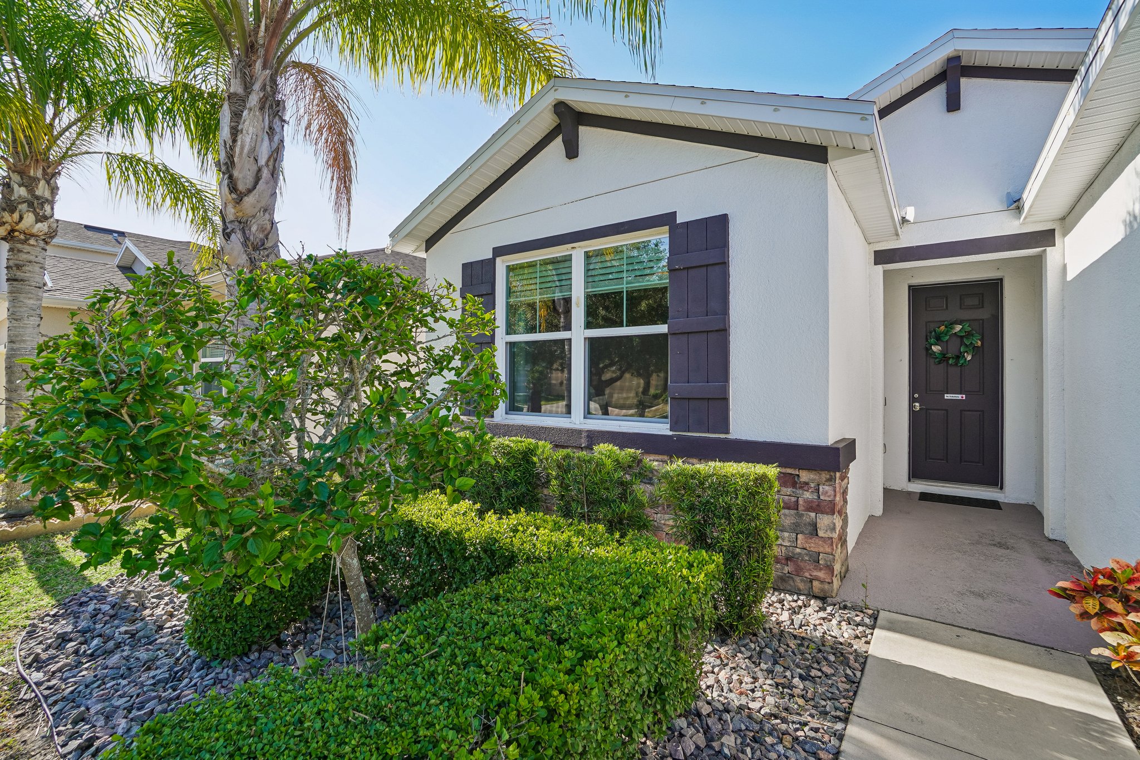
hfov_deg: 100.4
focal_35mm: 15
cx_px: 570
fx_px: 475
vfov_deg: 77.3
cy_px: 380
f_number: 8
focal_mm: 10
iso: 100
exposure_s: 1/60
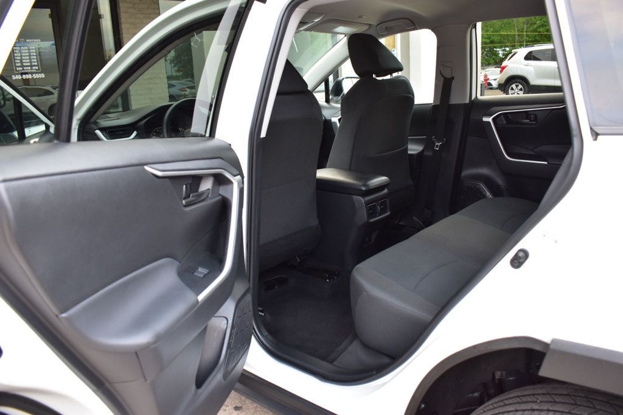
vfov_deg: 43.6
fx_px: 519
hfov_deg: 61.9
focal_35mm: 30
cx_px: 312
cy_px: 208
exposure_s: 1/15
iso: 640
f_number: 6.3
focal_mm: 20
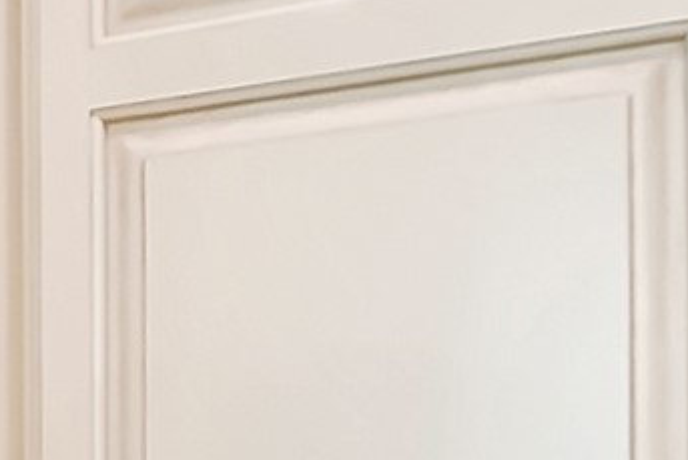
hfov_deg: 17.1
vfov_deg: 14.0
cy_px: 762
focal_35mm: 89
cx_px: -666
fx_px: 1702
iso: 250
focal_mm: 10
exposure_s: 1/2
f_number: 7.1
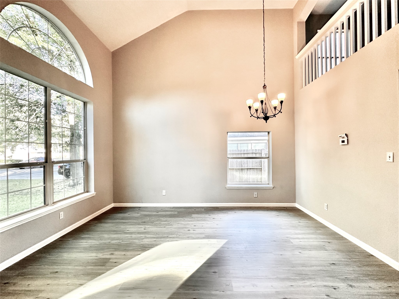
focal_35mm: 14
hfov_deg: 102.1
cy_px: 150
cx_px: 200
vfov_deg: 85.7
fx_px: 161
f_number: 2.2
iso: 250
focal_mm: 2.22
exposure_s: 1/120
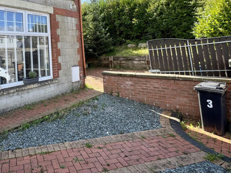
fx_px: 167
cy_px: 45
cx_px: 64
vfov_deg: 52.6
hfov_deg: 66.0
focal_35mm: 25
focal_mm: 2.22
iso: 40
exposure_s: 1/440
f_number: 2.2
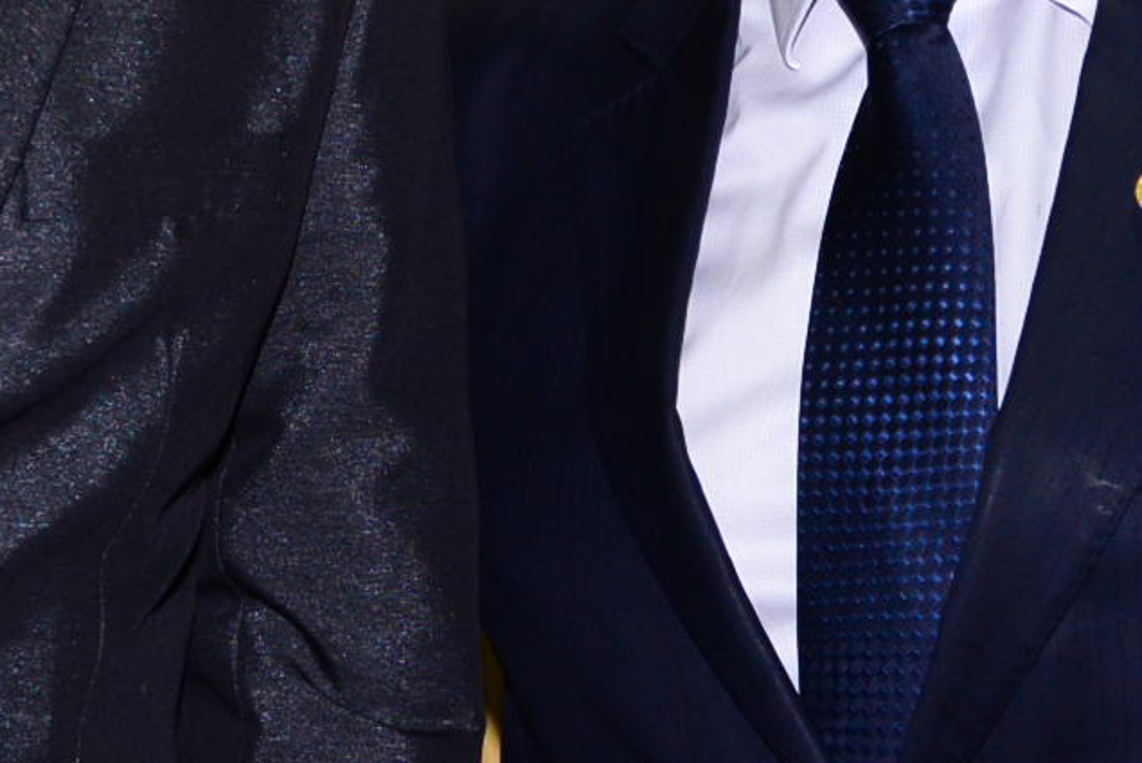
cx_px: 342
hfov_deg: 14.4
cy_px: 252
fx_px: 4506
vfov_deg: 9.7
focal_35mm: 142
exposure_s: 1/160
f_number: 4.5
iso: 1250
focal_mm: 30
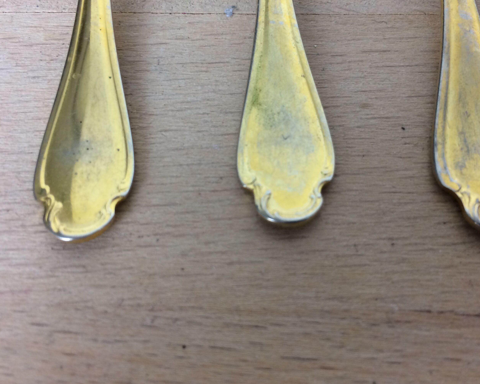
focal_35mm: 37
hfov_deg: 49.0
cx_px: 267
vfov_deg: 40.1
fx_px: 526
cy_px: 176
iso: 40
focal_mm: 4.15
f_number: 2.2
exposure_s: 1/33
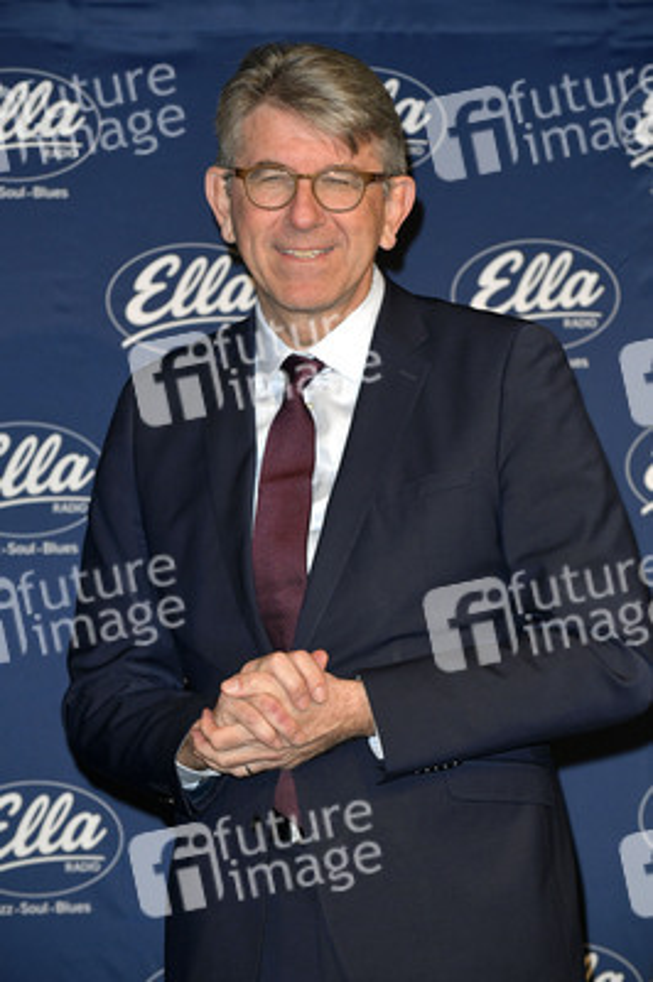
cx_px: 326
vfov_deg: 15.2
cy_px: 491
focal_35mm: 135
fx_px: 3679
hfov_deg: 10.1
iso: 2000
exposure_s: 1/250
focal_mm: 135
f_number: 6.3
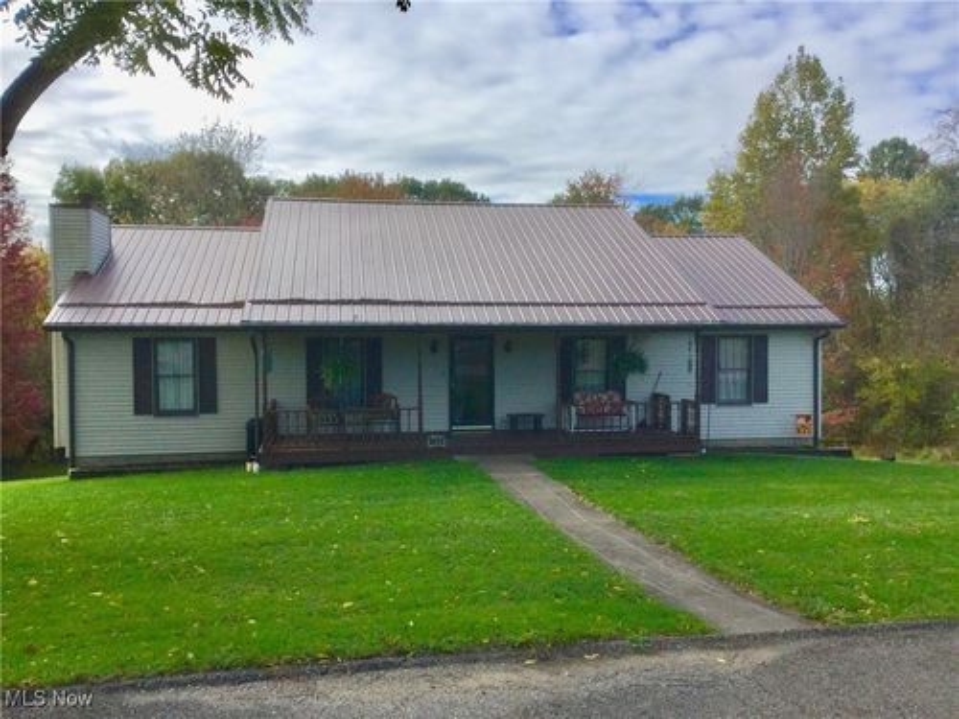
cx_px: 480
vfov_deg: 45.4
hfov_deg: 58.4
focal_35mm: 31
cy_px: 360
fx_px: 859
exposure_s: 1/1217
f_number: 2.4
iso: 25
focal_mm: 3.3
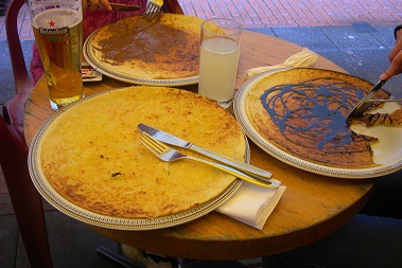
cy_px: 126
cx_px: 203
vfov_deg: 33.4
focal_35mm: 40
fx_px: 447
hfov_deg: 48.4
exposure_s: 1/11.6
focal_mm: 7.8
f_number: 2.8
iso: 50
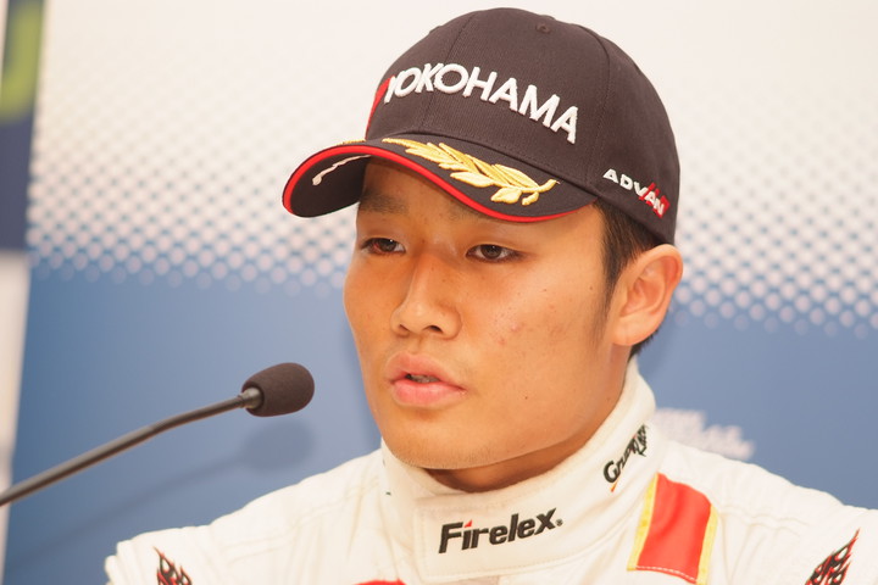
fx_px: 6584
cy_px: 292
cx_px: 439
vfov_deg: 5.1
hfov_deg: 7.6
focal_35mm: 270
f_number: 2.8
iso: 400
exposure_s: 1/125
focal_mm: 180
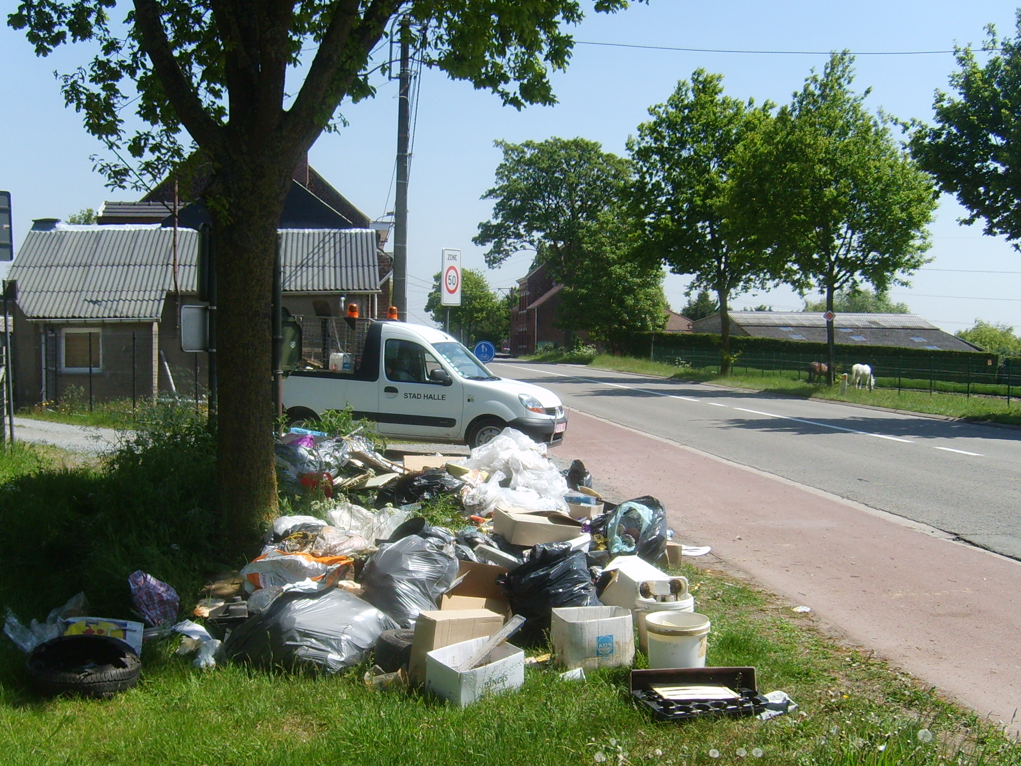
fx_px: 1298
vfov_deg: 32.8
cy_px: 464
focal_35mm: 44
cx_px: 465
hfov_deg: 42.9
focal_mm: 5.8
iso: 50
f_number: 2.8
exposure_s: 1/1000
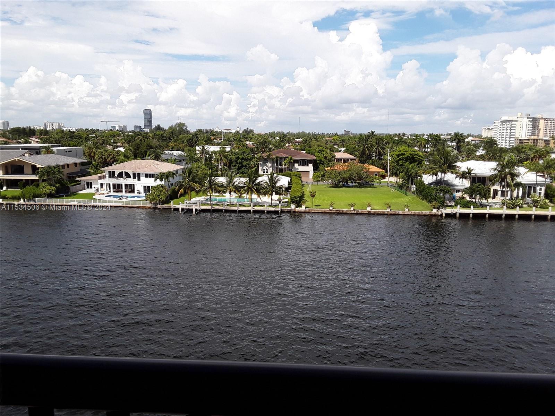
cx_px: 278
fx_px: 433
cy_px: 208
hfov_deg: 65.3
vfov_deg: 51.4
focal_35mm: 27
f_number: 1.9
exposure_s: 1/1927
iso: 40
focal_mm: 2.91
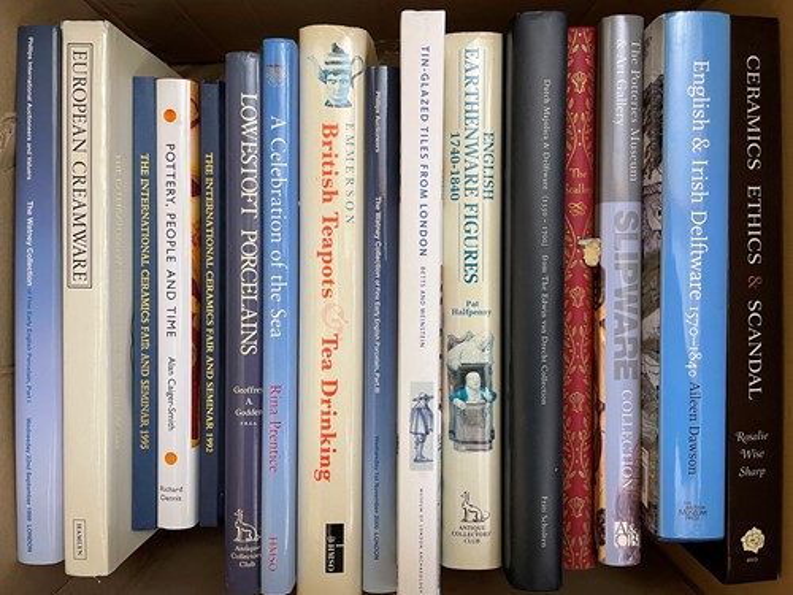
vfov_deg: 53.1
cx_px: 396
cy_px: 298
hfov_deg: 67.3
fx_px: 596
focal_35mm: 26
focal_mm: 4.2
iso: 125
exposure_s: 1/50
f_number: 1.6
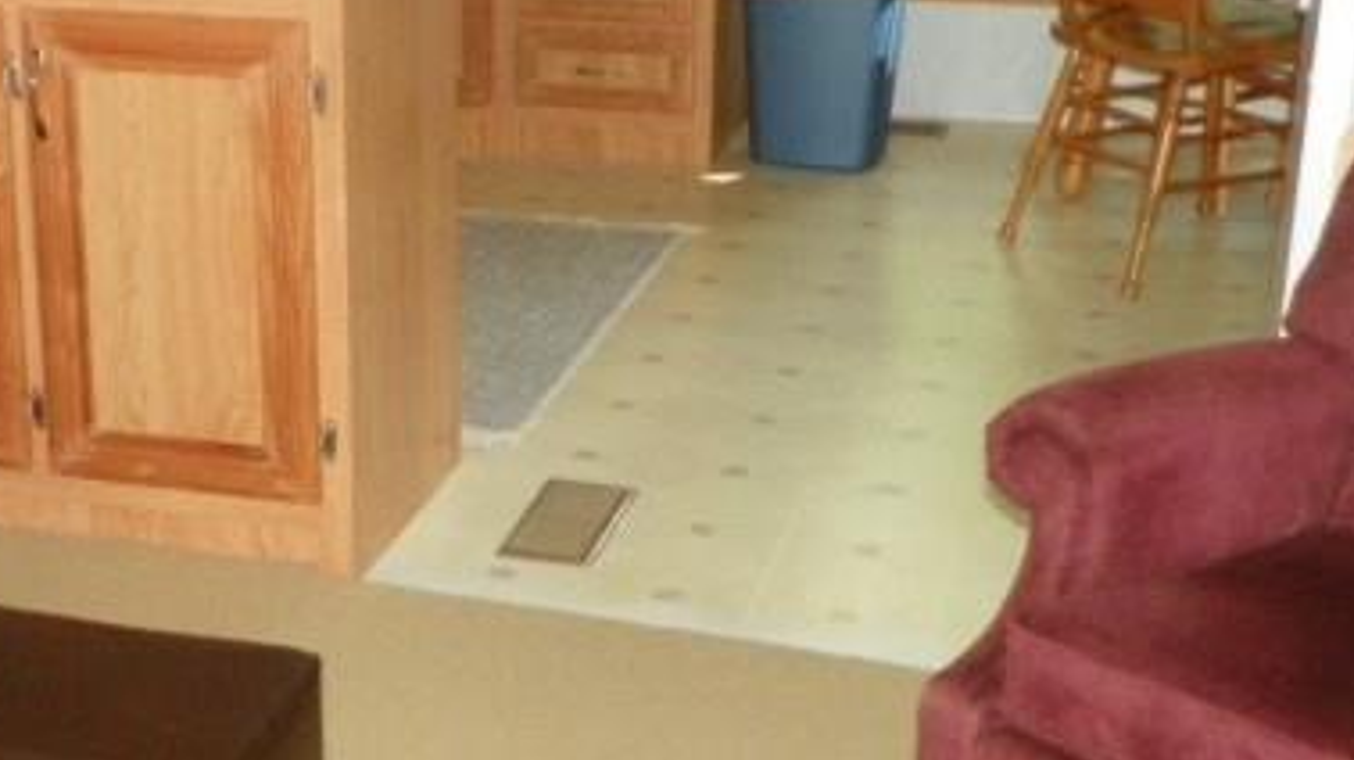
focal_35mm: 72
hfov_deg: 28.8
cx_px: 290
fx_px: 2583
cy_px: 366
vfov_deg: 16.7
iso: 400
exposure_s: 1/160
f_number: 3.2
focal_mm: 6.9
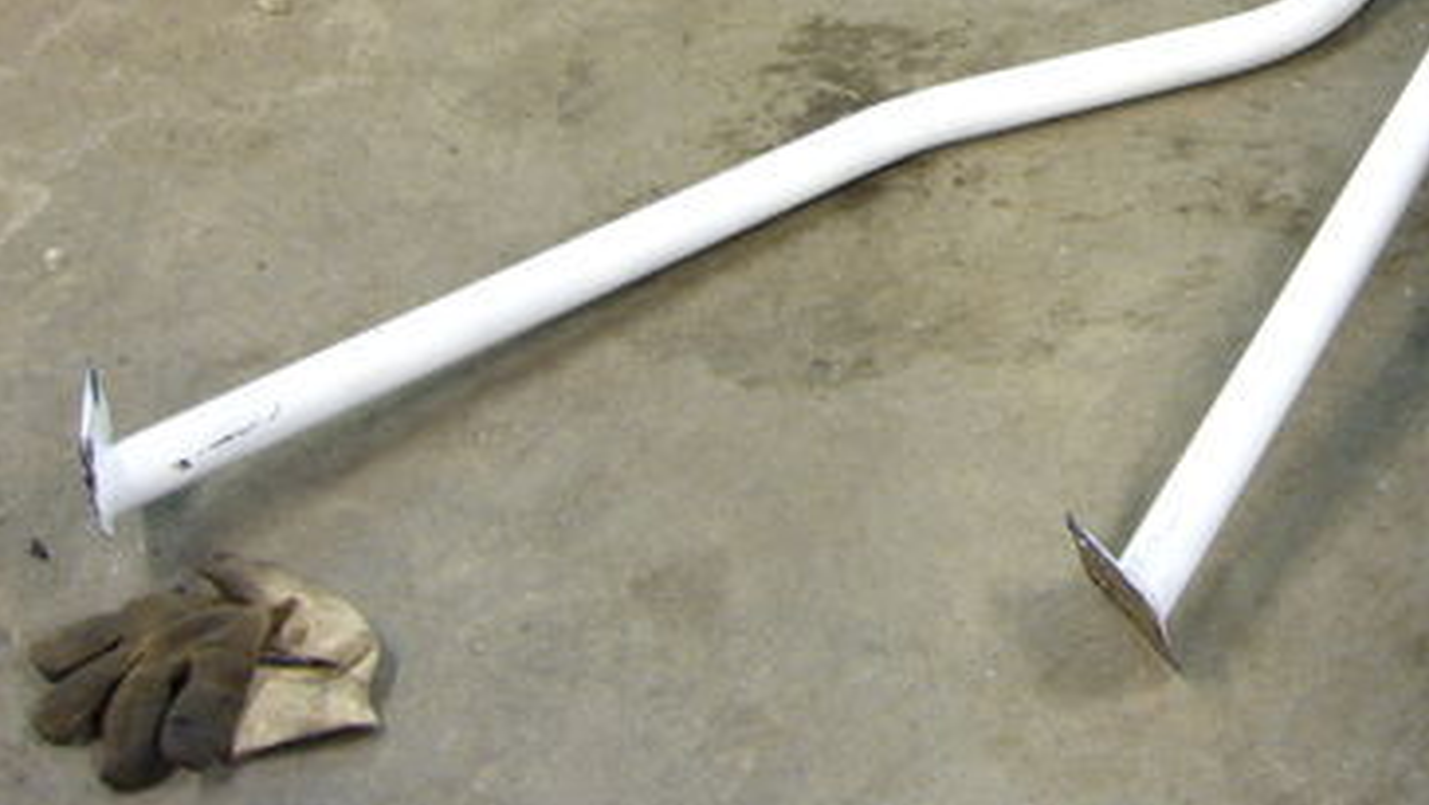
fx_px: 2539
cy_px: -102
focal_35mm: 67
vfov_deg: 17.4
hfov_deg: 30.2
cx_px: 1248
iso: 80
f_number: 2.8
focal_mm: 5.8
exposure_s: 1/5
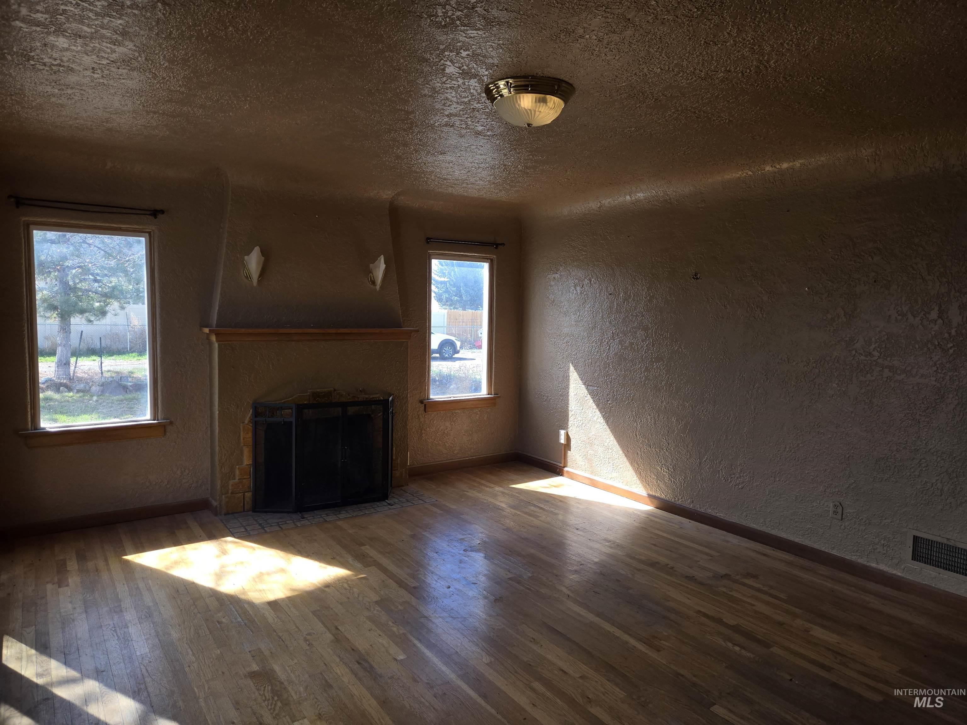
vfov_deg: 58.9
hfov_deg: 73.9
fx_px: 643
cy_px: 362
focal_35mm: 23
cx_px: 484
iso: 25
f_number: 1.8
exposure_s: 1/169
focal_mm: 5.4
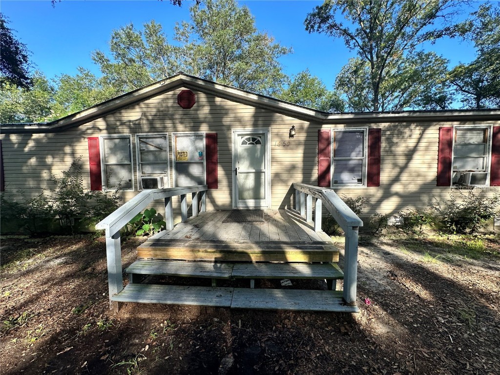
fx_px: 202
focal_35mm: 14
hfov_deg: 102.1
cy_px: 188
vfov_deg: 85.7
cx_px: 250
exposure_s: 1/523
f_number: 2.2
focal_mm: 2.22
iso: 40
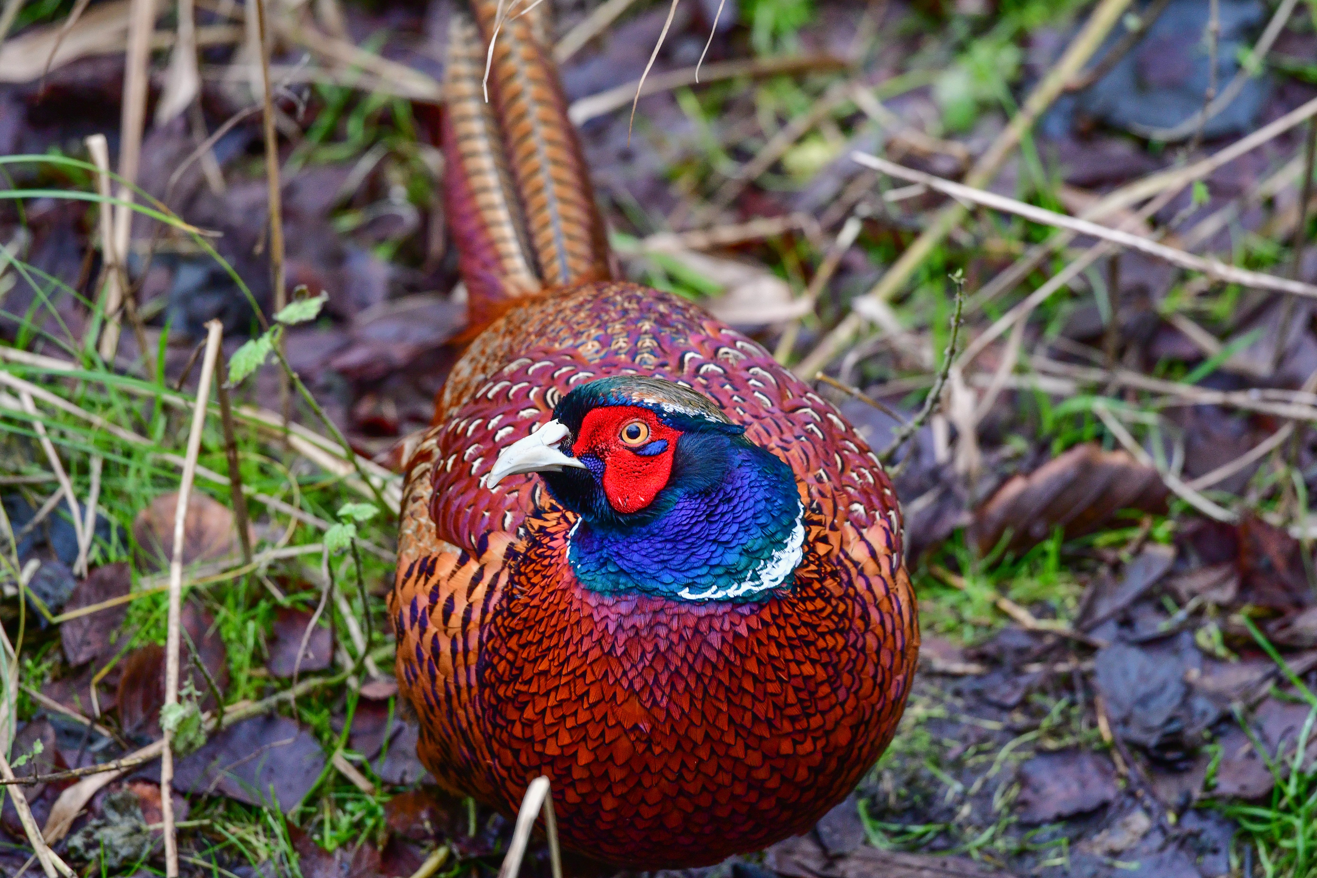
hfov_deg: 2.7
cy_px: 439
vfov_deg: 1.8
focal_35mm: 750
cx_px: 658
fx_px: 27435
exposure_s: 1/200
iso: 1250
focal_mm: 500
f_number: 5.6
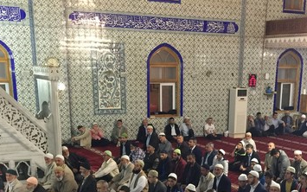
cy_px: 215
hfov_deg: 34.9
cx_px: 195
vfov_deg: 21.2
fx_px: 485
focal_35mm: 58
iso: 125
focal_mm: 4.15
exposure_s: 1/10
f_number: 2.2
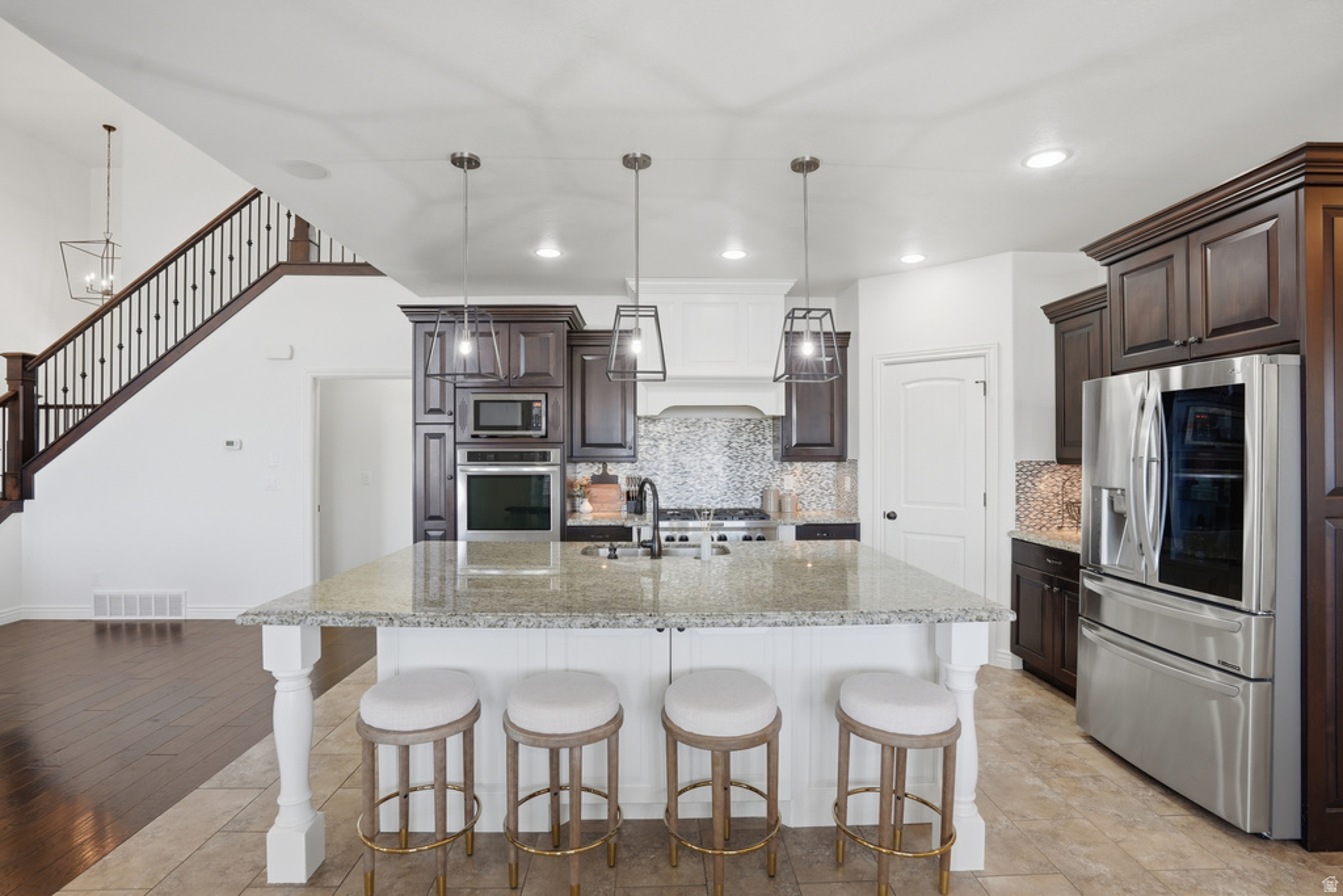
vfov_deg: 73.8
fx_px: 597
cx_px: 672
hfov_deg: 96.7
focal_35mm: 16
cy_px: 448
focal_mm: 16
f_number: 9
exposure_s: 1/125
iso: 250
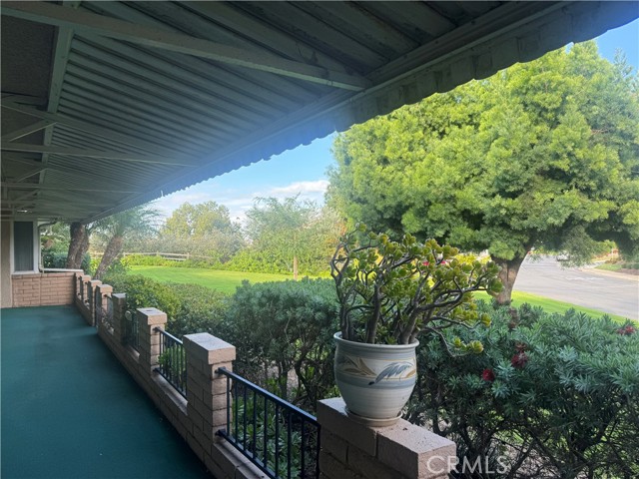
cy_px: 240
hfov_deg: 71.6
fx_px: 443
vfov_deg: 56.8
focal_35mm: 24
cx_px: 320
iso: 80
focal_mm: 6.76
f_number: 1.78
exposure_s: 1/362
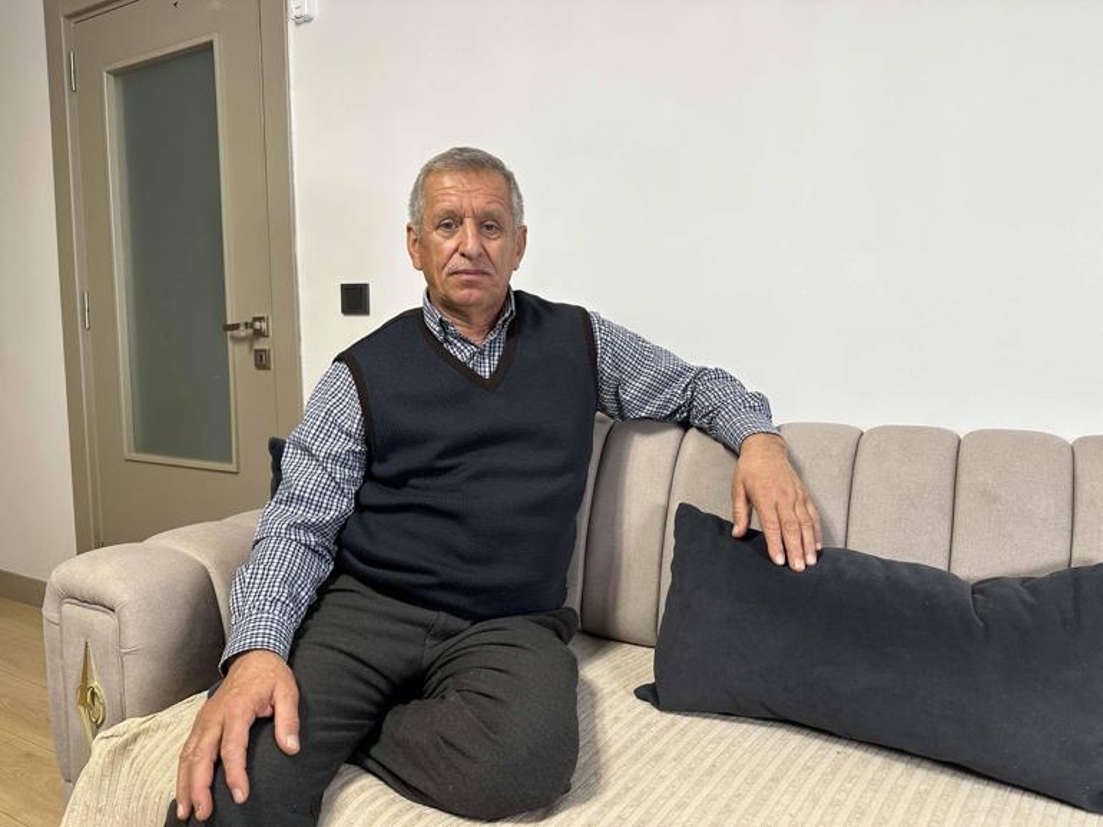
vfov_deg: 56.8
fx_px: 764
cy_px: 414
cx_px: 552
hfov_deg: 71.6
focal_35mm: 24
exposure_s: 1/50
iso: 160
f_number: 1.78
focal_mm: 6.86
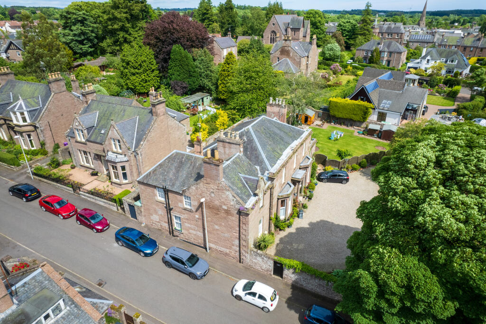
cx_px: 243
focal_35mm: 22
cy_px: 162
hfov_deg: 78.6
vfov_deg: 57.2
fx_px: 297
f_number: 2.8
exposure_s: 1/160
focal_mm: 8.38
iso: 110
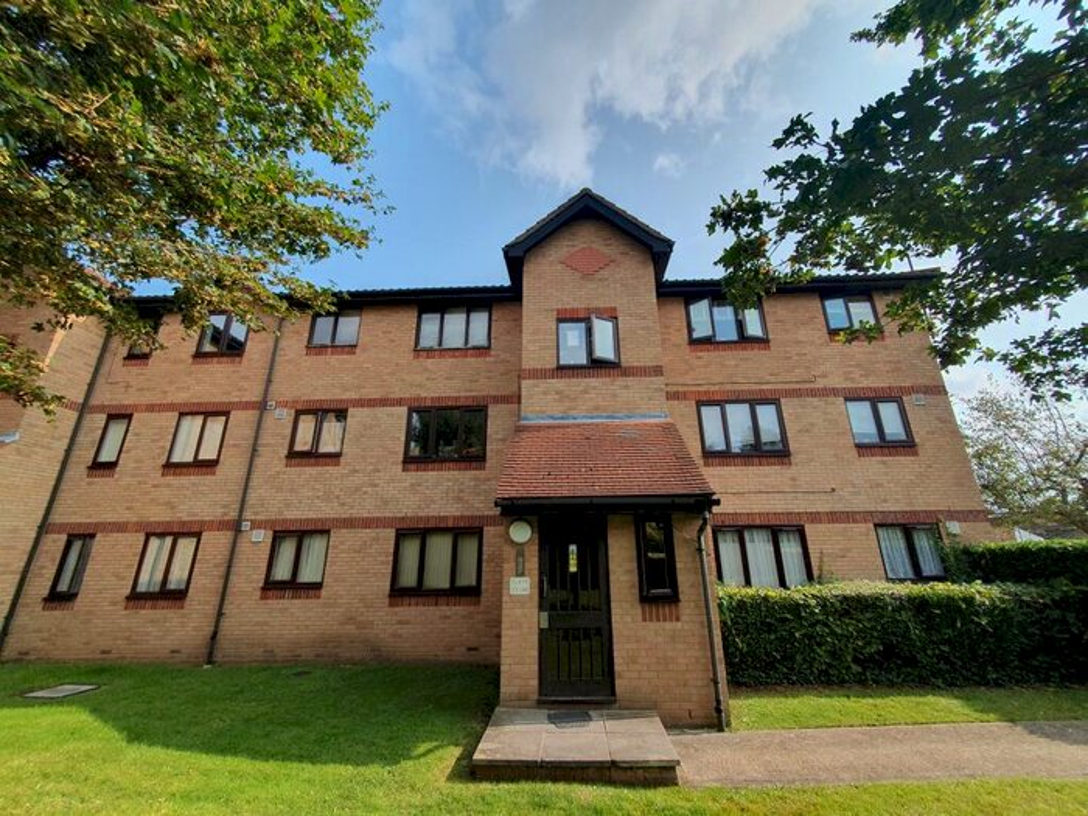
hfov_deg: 106.2
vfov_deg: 89.9
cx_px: 544
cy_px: 408
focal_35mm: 13
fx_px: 409
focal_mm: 1.8
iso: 50
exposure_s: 1/1032
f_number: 2.2
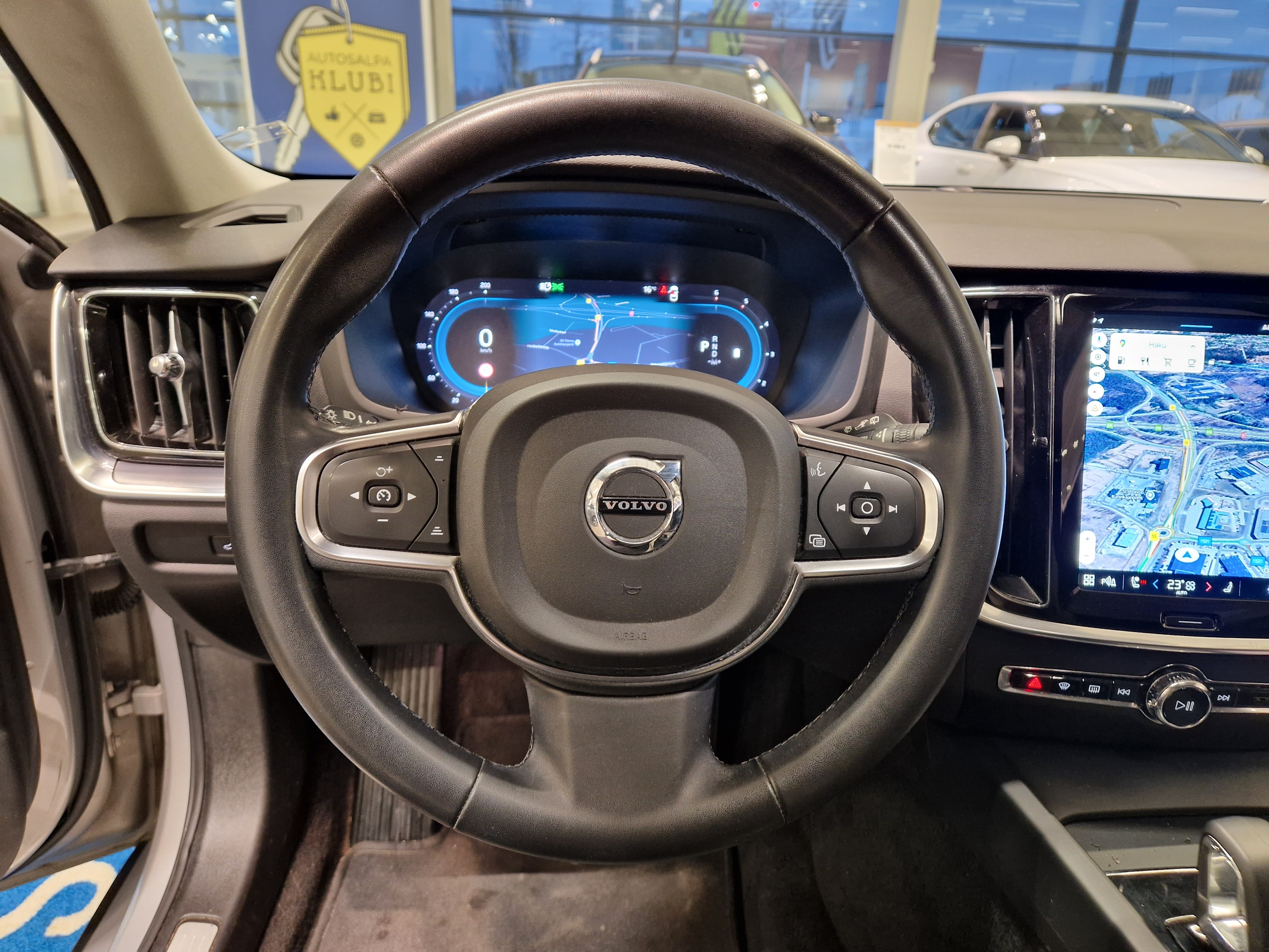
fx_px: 843
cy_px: 476
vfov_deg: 58.9
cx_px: 634
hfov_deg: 73.9
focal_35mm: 23
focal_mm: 5.4
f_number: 1.8
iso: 320
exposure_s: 1/50
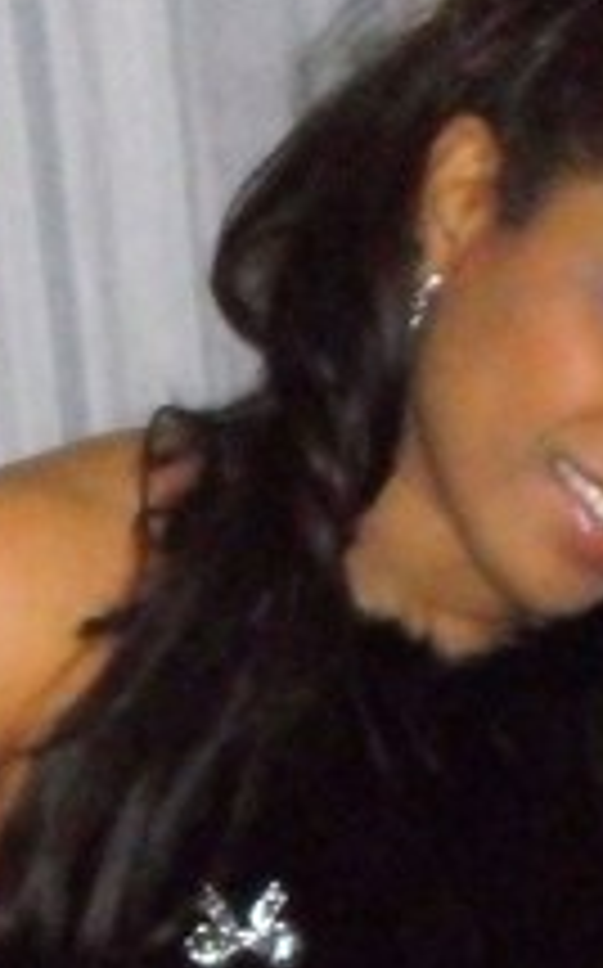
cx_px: 706
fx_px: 6560
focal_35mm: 249
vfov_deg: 8.2
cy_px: 1486
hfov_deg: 5.2
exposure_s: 1/60
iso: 400
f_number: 5.6
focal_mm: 11.2
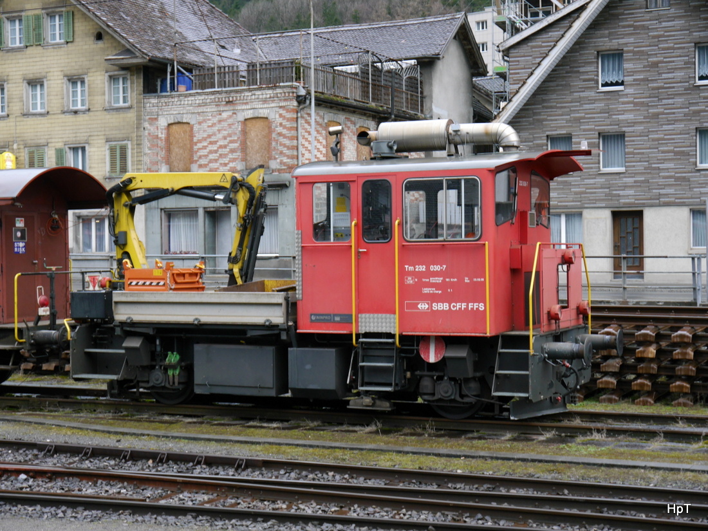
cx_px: 354
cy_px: 266
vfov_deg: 23.7
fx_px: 1268
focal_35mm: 62
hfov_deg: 31.2
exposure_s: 1/60
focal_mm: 31
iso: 500
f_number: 5
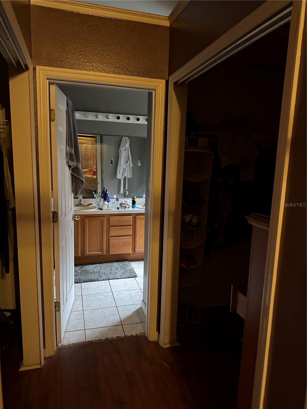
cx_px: 154
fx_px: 284
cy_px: 204
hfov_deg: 56.8
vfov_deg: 71.6
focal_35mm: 24
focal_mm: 6.76
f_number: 1.78
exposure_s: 1/30
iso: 1250
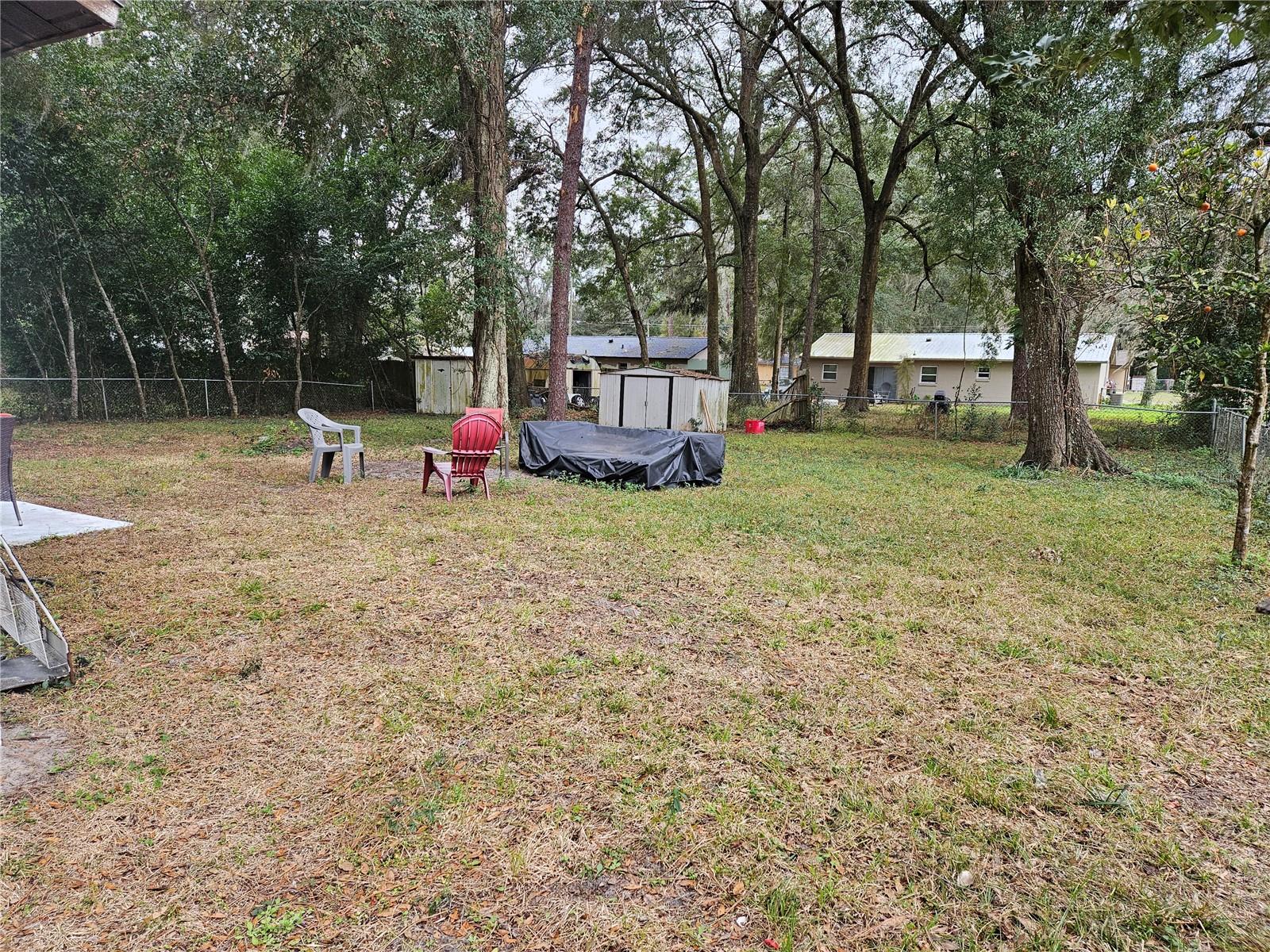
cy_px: 476
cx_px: 635
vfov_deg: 58.9
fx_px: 844
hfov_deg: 73.9
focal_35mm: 23
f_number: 1.8
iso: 64
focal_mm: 5.4
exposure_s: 1/180
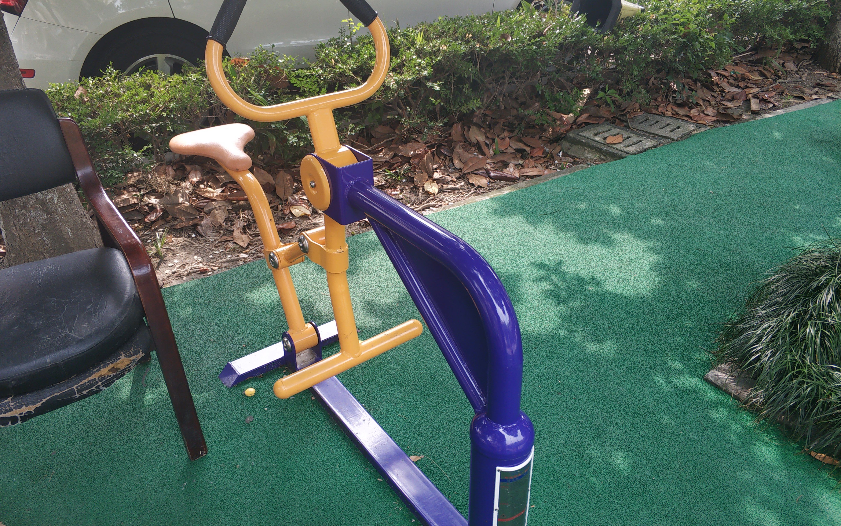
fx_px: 665
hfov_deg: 64.6
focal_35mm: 29
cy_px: 262
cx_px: 415
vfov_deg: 43.2
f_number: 1.8
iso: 100
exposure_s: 1/123
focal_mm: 3.82
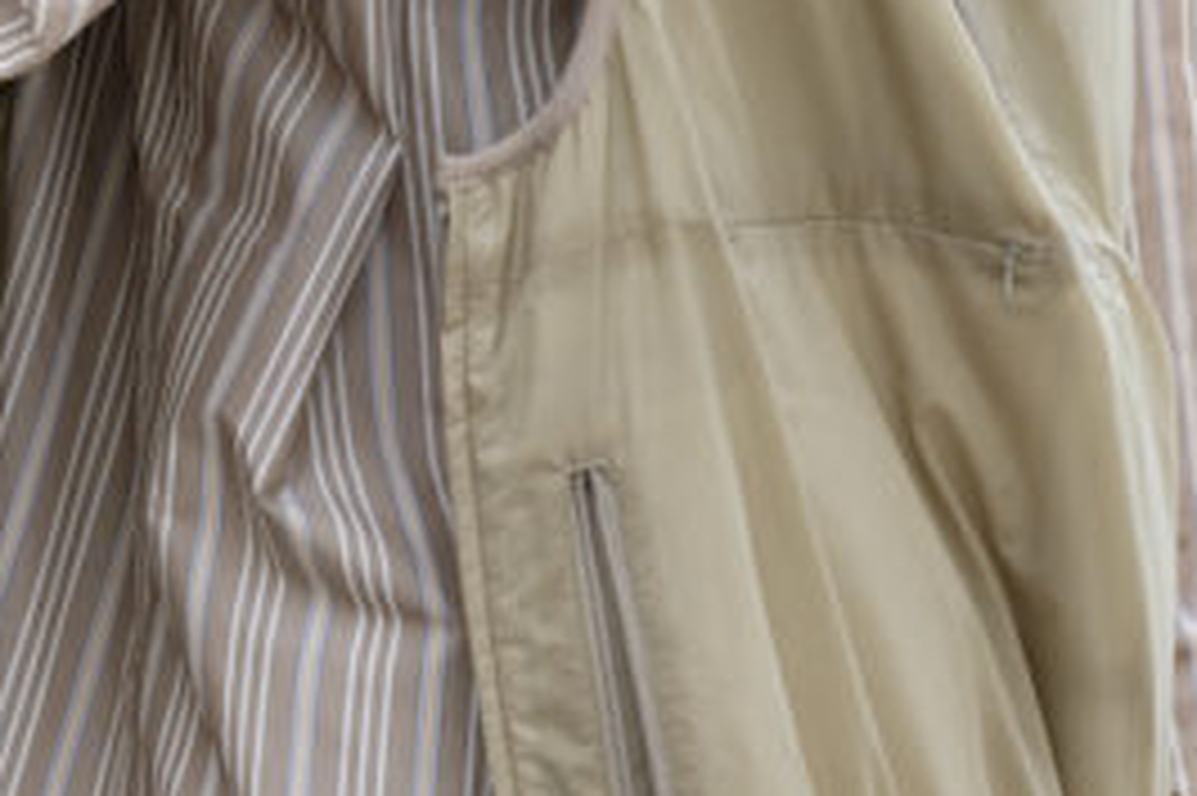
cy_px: 441
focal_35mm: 298
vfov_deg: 4.6
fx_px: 9902
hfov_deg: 6.9
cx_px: 454
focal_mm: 80
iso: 800
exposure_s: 1/450
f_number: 5.2
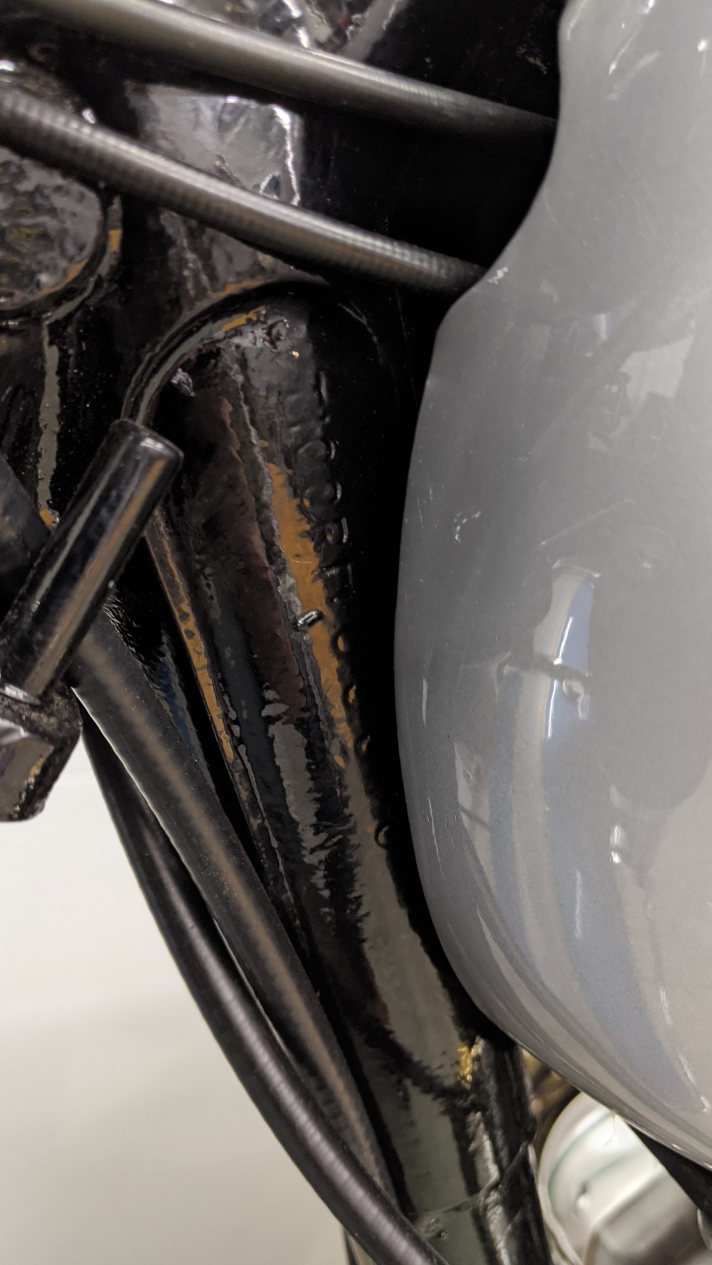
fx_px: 1007
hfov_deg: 38.9
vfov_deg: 64.3
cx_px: 350
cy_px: 642
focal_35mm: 30
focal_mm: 4.44
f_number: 1.8
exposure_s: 1/23.7
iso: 142
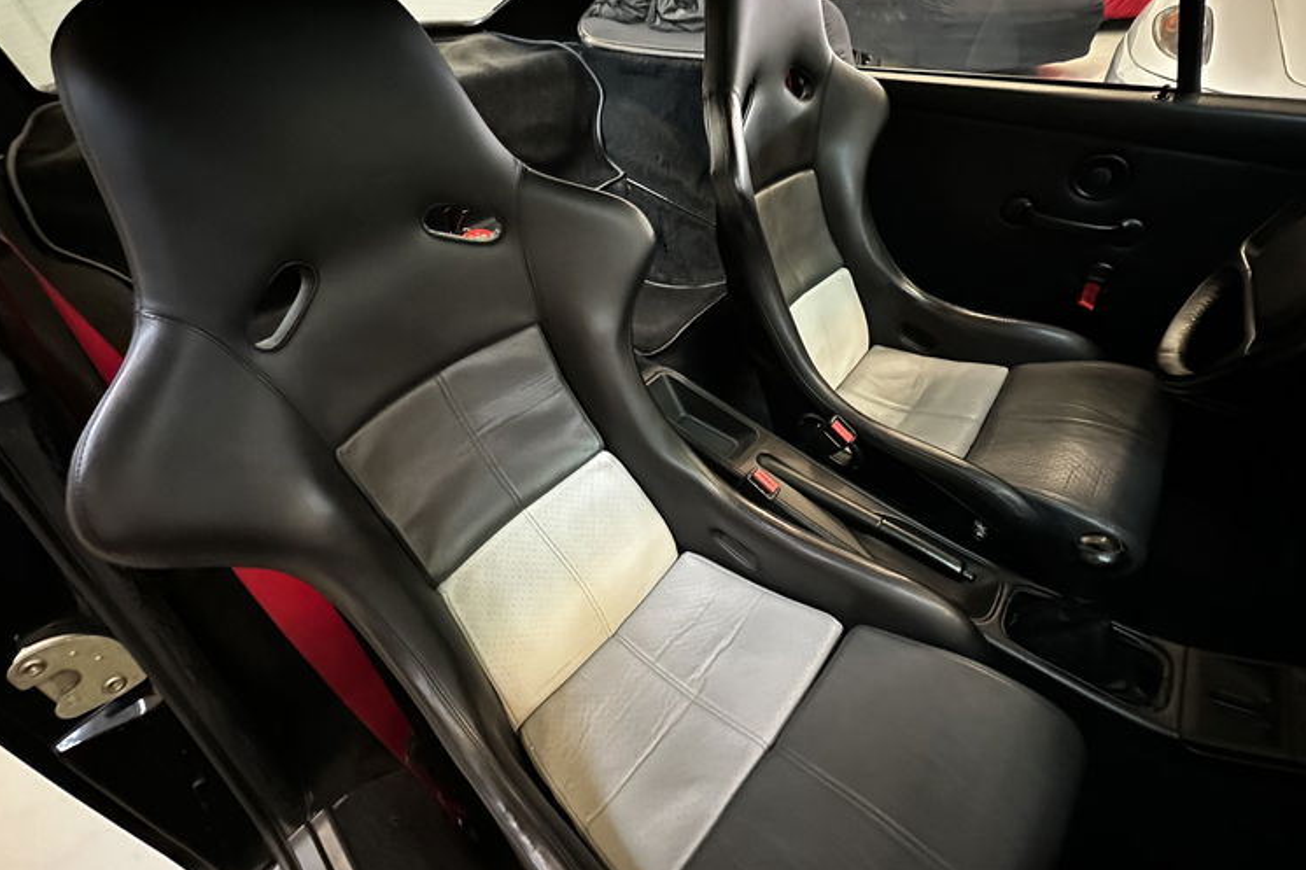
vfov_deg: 76.8
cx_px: 664
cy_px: 371
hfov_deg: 100.4
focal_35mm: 15
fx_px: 544
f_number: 2.2
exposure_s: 1/34
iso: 1250
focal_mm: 2.22
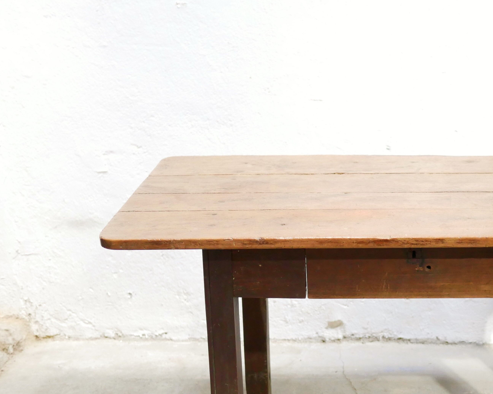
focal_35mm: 69
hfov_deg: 27.0
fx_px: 1007
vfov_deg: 22.0
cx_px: 394
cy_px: 272
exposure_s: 1/60
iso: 1250
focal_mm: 20
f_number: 1.7
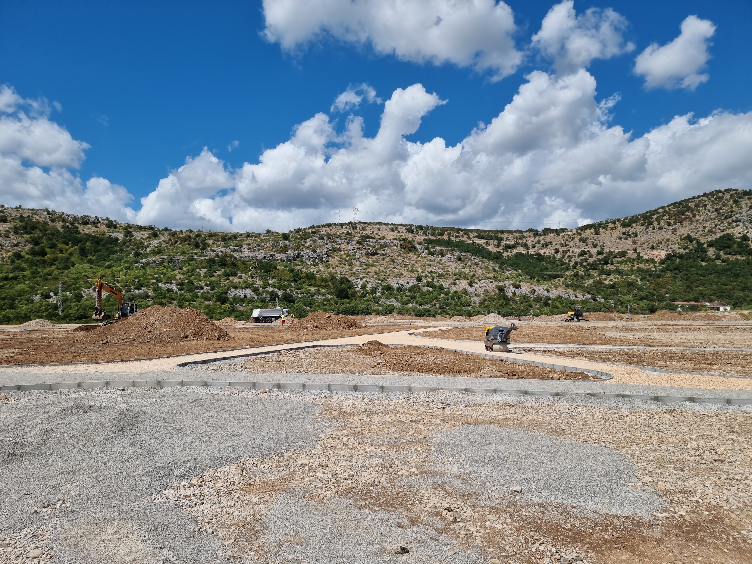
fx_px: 521
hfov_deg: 71.6
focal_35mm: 24
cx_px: 376
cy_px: 282
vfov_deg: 56.8
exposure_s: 1/1946
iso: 50
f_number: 1.8
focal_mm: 6.7
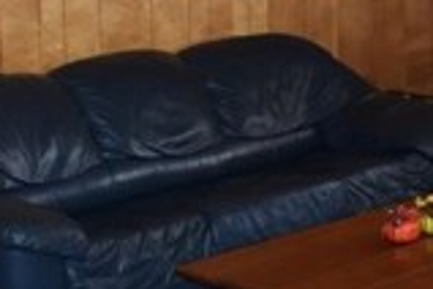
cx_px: 482
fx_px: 1311
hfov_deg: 18.0
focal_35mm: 109
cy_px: 101
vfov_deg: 12.6
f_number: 4.5
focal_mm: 18
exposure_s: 1/80
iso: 800
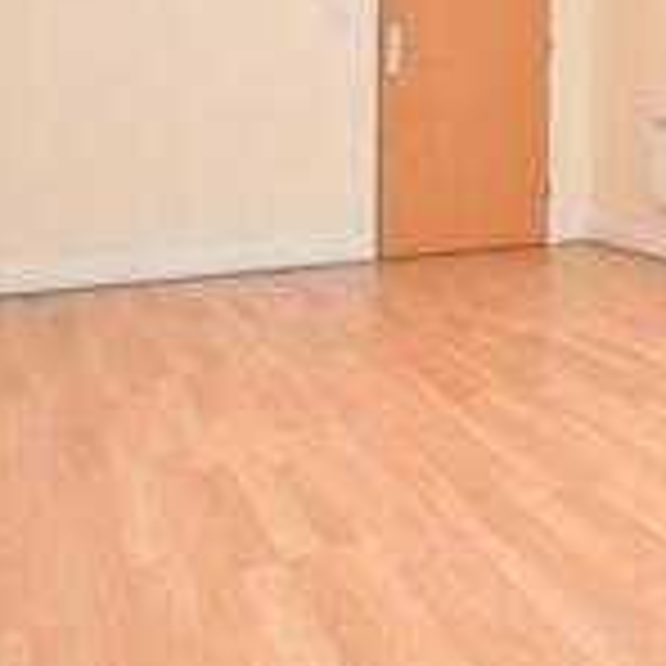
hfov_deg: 34.2
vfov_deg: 39.0
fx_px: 892
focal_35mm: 41
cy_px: 115
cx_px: 770
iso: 800
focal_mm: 10
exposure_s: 1/80
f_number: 4.5
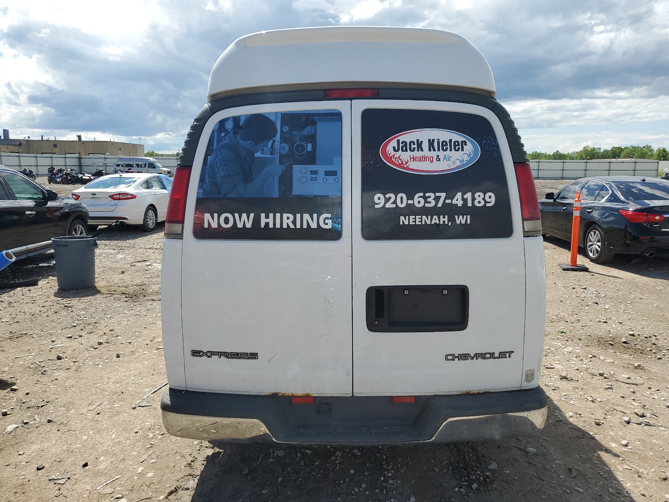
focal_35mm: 26
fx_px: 502
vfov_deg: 53.1
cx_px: 334
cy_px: 251
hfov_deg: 67.3
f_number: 1.5
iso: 50
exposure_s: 1/3333
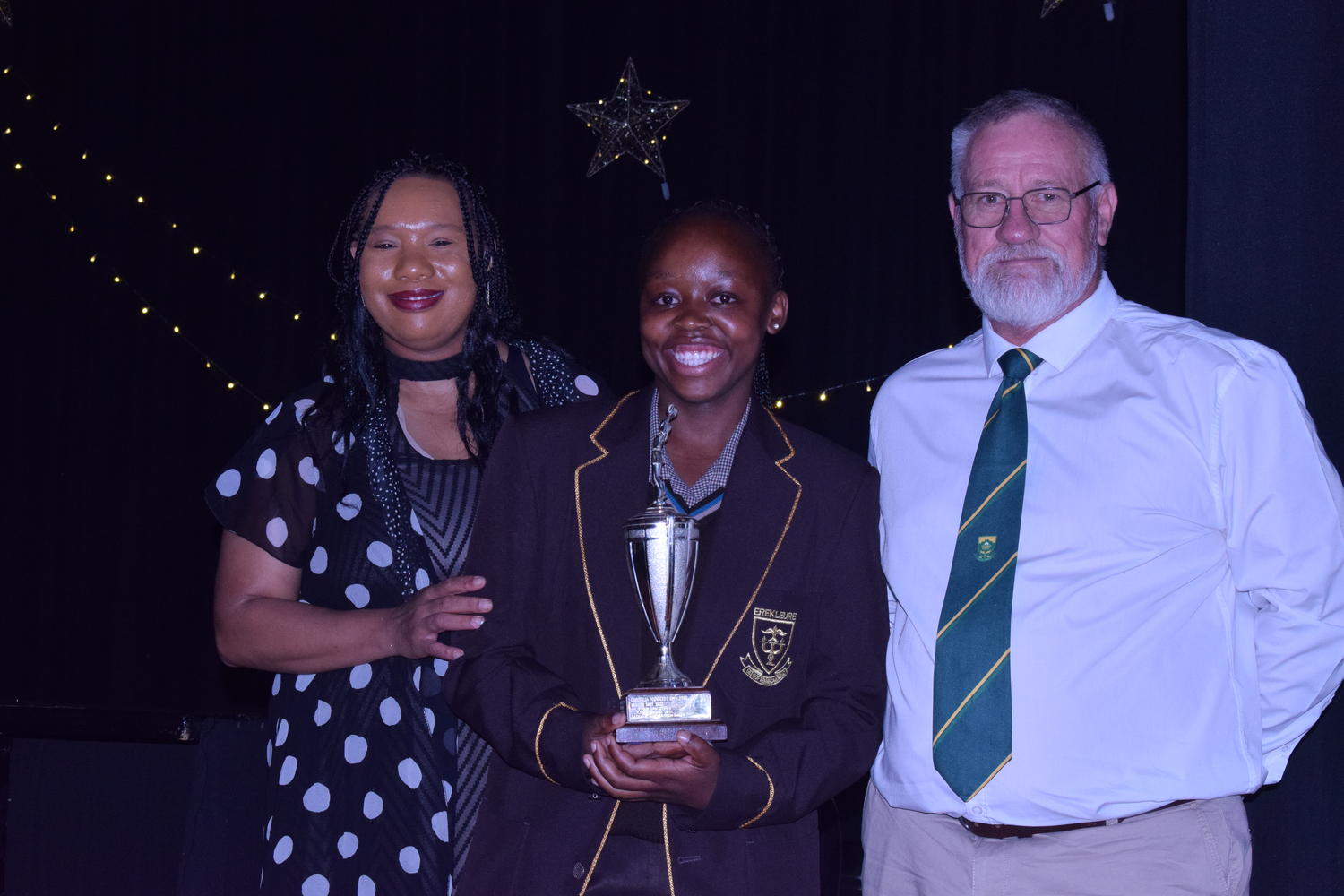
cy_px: 448
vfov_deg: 16.6
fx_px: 3080
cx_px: 672
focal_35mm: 82
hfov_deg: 24.6
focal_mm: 55
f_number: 8
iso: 1000
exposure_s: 1/60
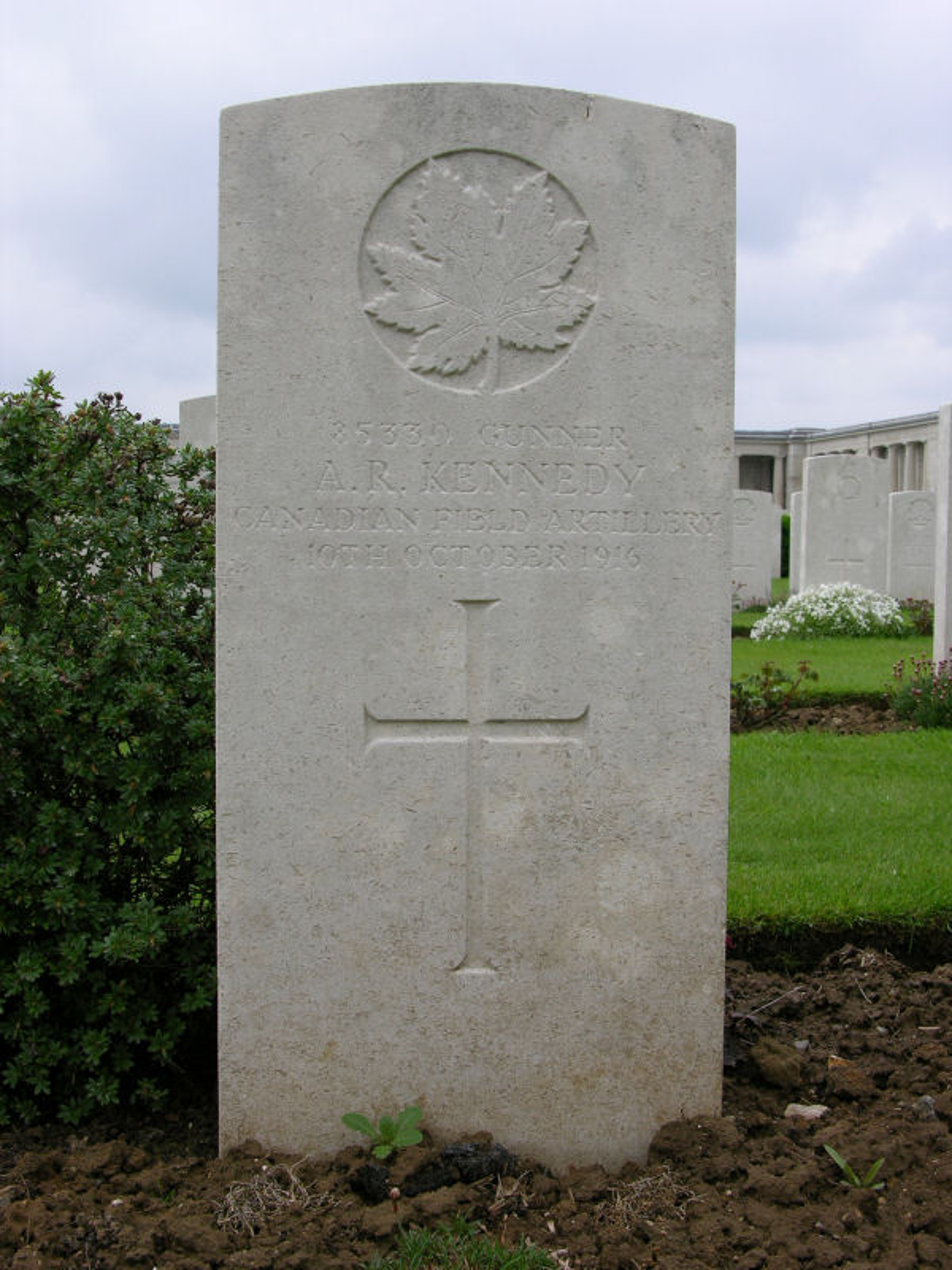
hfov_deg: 31.5
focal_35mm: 46
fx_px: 1687
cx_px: 476
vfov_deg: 41.2
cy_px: 635
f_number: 5.3
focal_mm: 11.6
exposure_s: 1/142
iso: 50
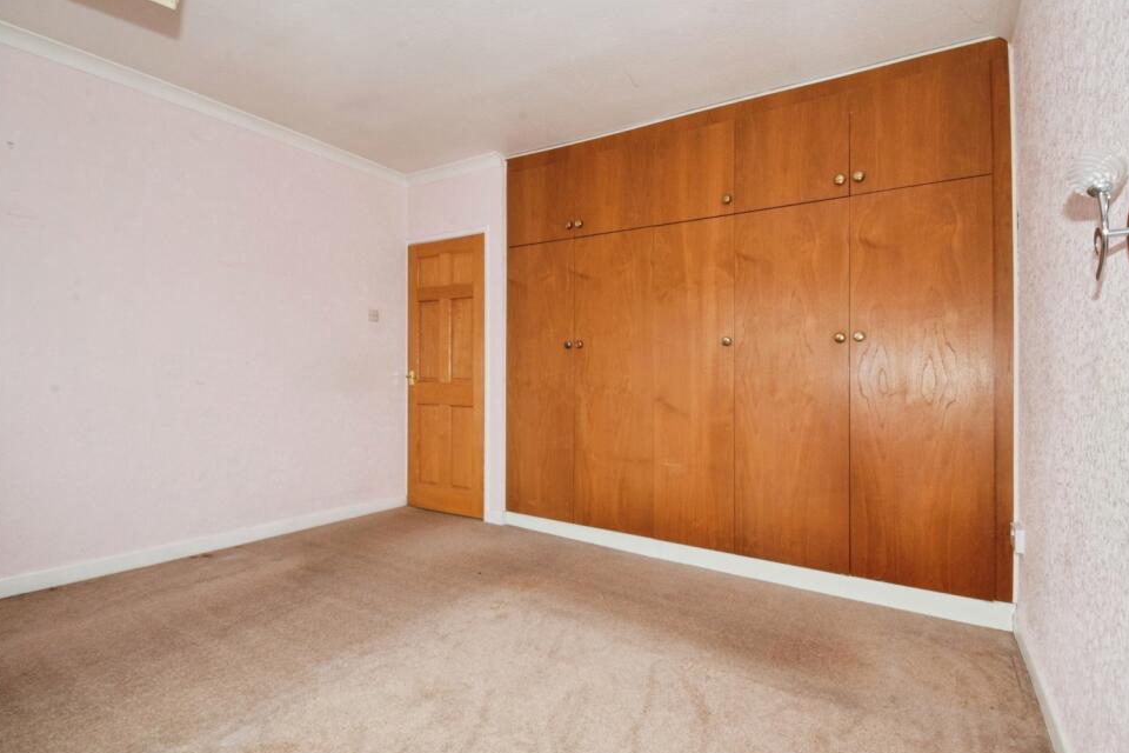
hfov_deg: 96.7
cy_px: 382
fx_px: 502
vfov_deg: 73.7
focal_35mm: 16
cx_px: 594
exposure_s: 1/60
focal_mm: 10
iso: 1000
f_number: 18
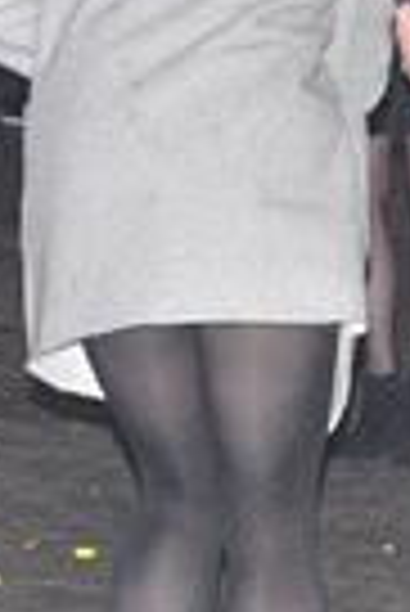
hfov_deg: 4.6
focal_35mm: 299
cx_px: 514
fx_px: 5095
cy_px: 128
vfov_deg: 6.9
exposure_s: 1/60
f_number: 5.6
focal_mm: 32
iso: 3200
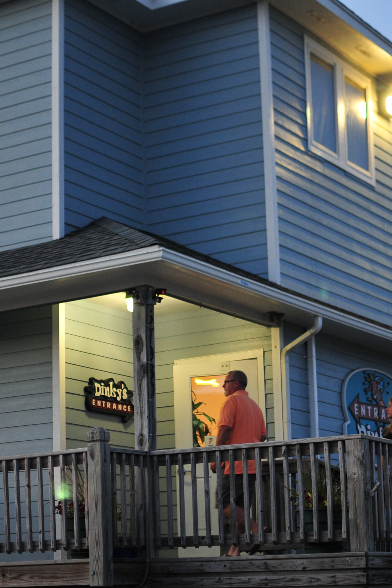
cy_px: 296
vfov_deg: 25.4
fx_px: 1302
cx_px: 211
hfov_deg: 17.1
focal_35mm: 80
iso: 400
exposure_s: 1/60
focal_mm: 35
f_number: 1.8
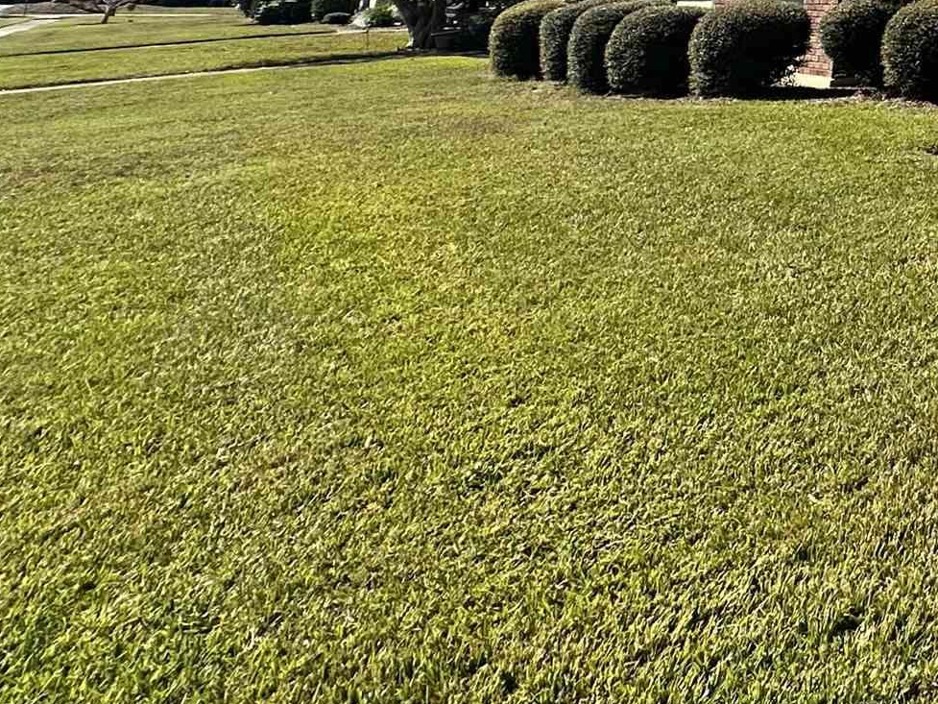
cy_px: -199
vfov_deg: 27.7
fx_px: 1192
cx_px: 1360
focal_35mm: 44
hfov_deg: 29.3
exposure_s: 1/1553
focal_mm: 2.22
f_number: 2.2
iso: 40
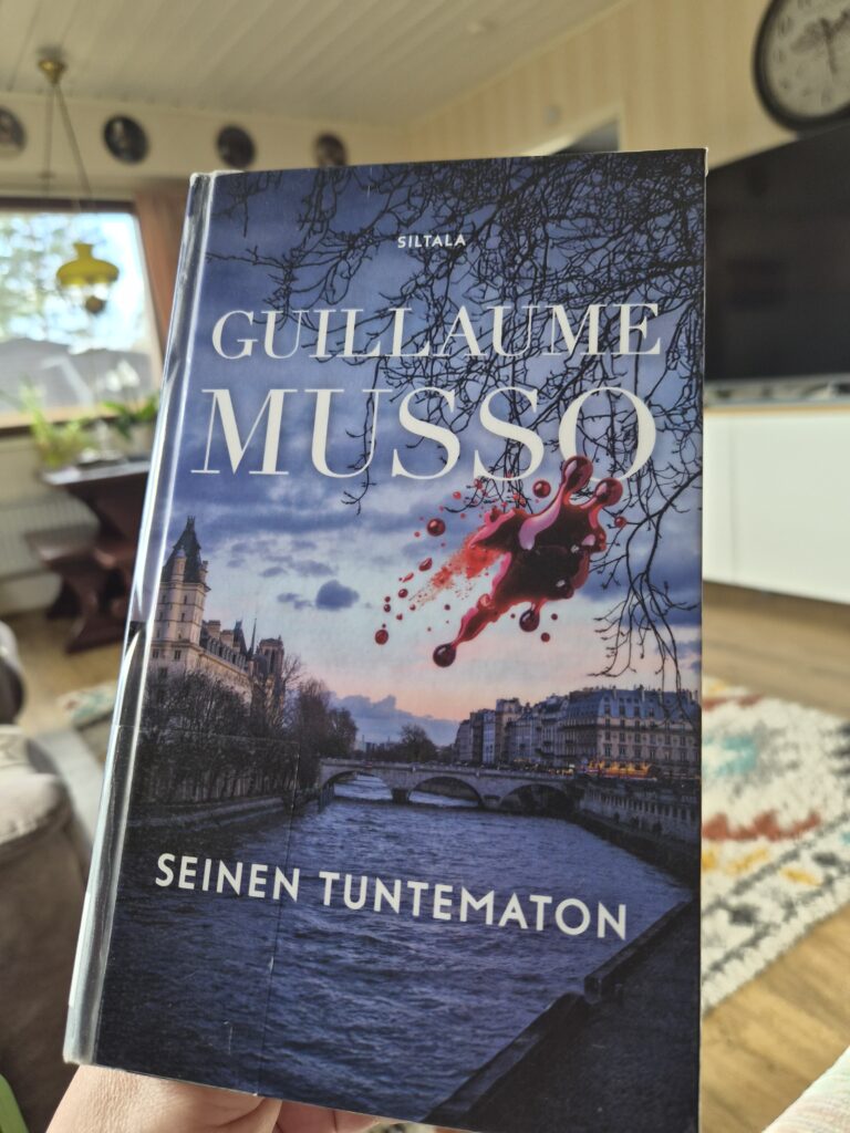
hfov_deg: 58.9
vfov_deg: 73.9
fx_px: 753
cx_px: 425
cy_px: 566
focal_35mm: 23
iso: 100
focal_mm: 5.4
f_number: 1.8
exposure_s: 1/180
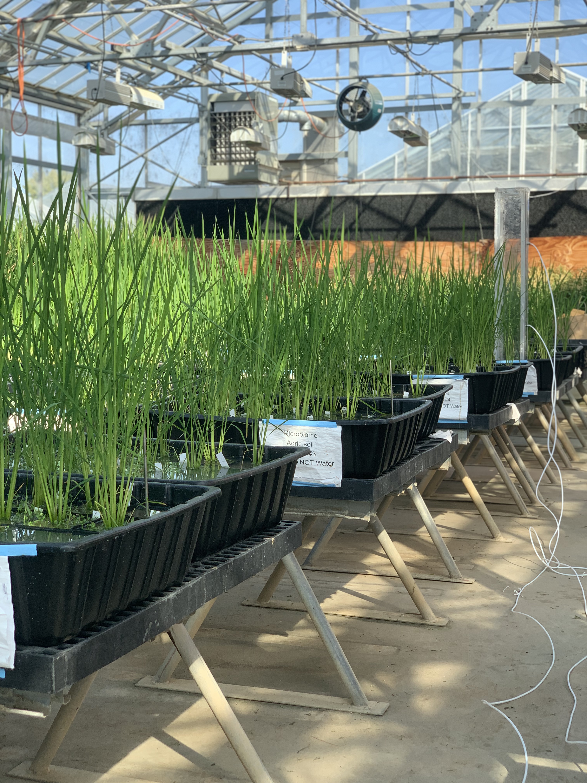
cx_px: 294
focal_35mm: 52
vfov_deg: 36.8
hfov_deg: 28.0
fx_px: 1176
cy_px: 392
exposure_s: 1/289
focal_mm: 6
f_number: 2.4
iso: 16
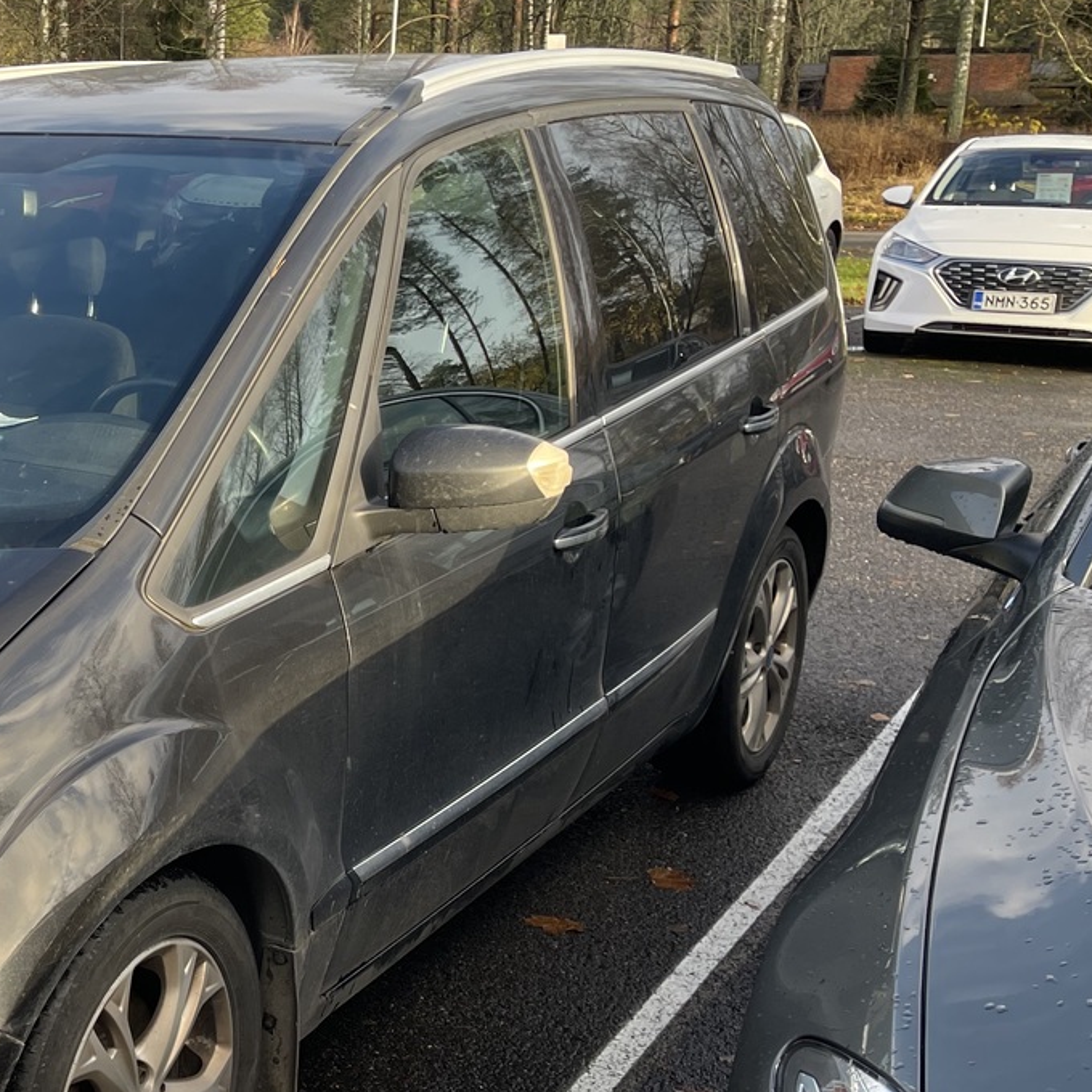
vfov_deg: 32.7
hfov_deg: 29.8
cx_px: -77
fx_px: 1856
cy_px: 658
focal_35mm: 52
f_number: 1.6
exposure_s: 1/382
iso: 32
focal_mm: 5.1
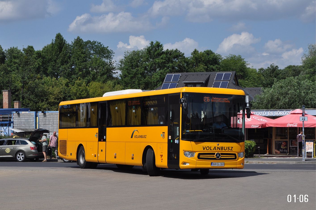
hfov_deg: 26.0
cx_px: 158
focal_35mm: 78
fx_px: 684
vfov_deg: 17.5
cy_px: 105
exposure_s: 1/1600
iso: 400
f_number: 7.1
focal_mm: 52
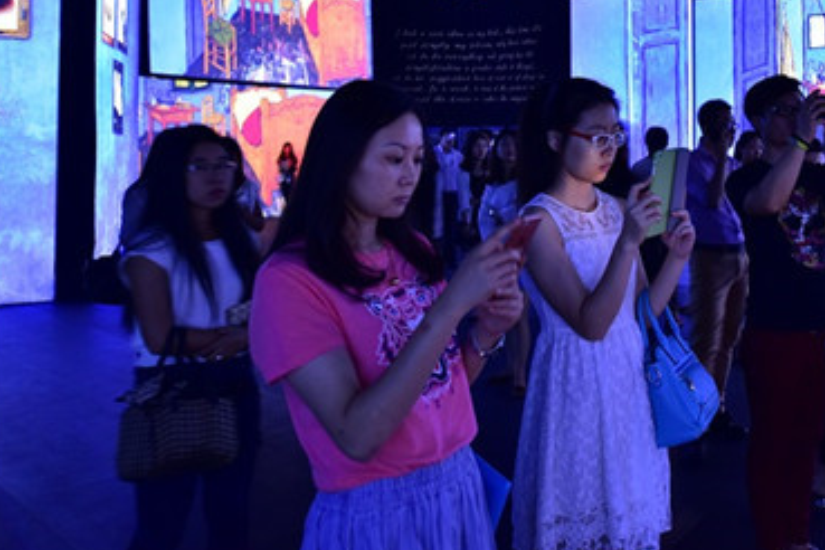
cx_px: 657
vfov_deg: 33.3
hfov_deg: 47.0
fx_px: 894
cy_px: 118
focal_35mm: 39
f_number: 2.8
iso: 800
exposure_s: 1/2.5
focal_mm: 24
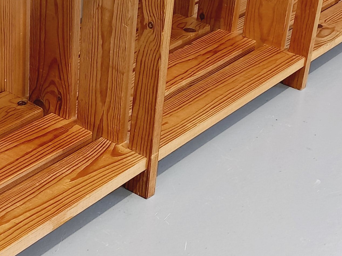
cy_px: 64
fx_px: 780
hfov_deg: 24.5
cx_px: 95
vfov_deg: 18.5
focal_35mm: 79
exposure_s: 1/33
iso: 250
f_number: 1.8
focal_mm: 4.65
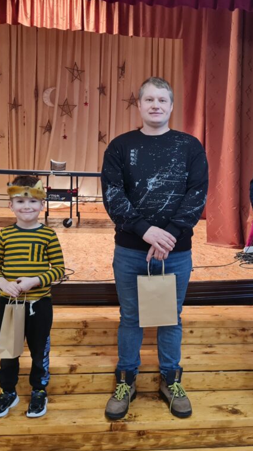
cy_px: 226
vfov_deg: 52.8
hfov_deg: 30.8
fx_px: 453
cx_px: 180
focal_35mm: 38
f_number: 1.8
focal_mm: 5.4
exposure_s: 1/50
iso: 250
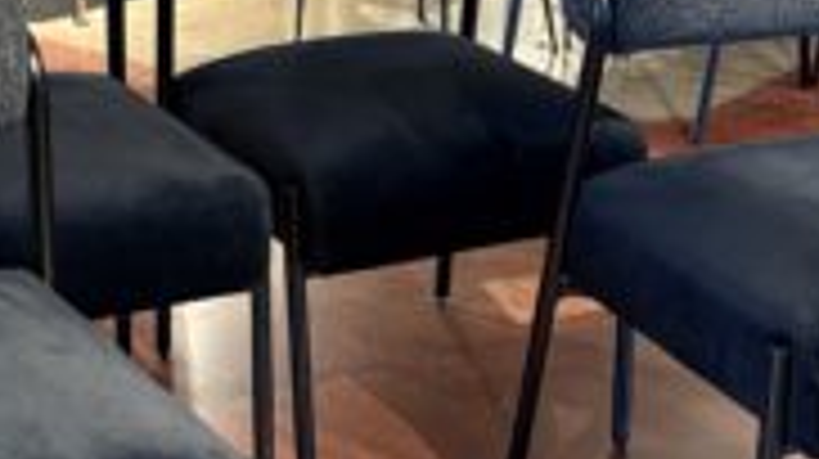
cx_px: 279
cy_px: 412
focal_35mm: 78
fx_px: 1692
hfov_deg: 27.1
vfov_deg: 15.3
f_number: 1.6
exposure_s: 1/40
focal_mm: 5.96
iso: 400
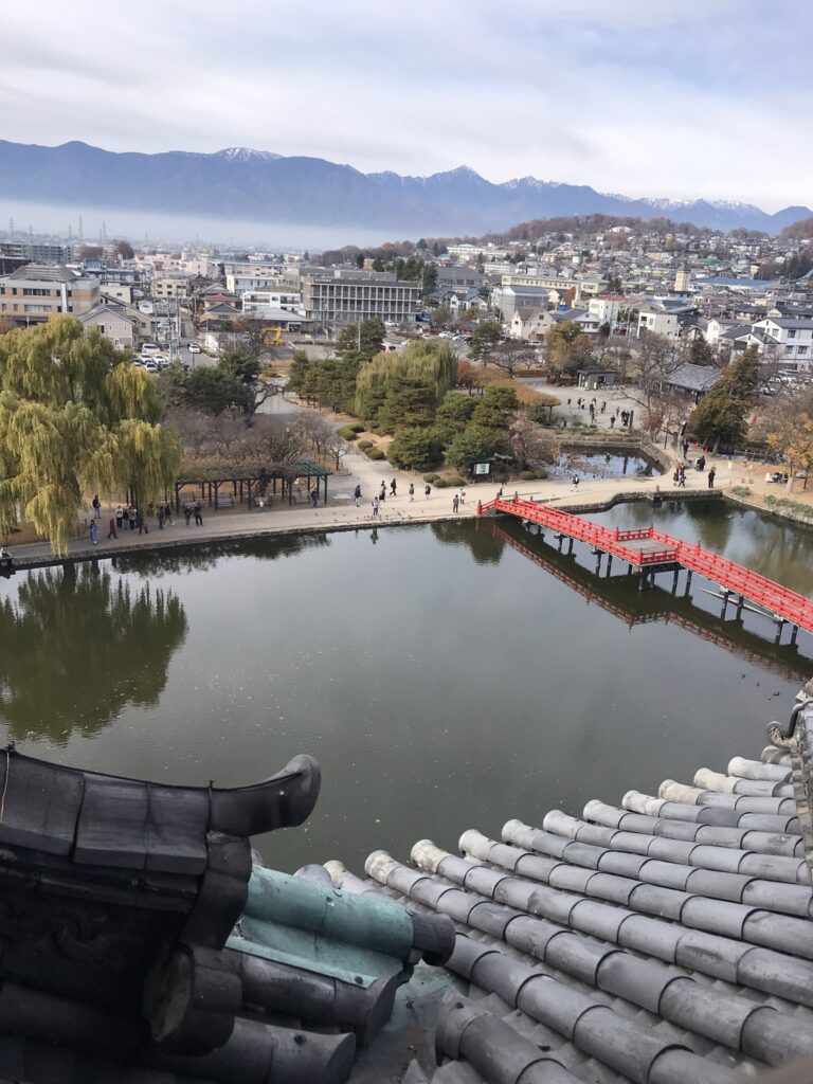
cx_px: 406
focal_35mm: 28
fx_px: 877
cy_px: 542
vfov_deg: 63.4
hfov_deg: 49.7
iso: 20
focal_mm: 3.99
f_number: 1.8
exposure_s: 1/1451
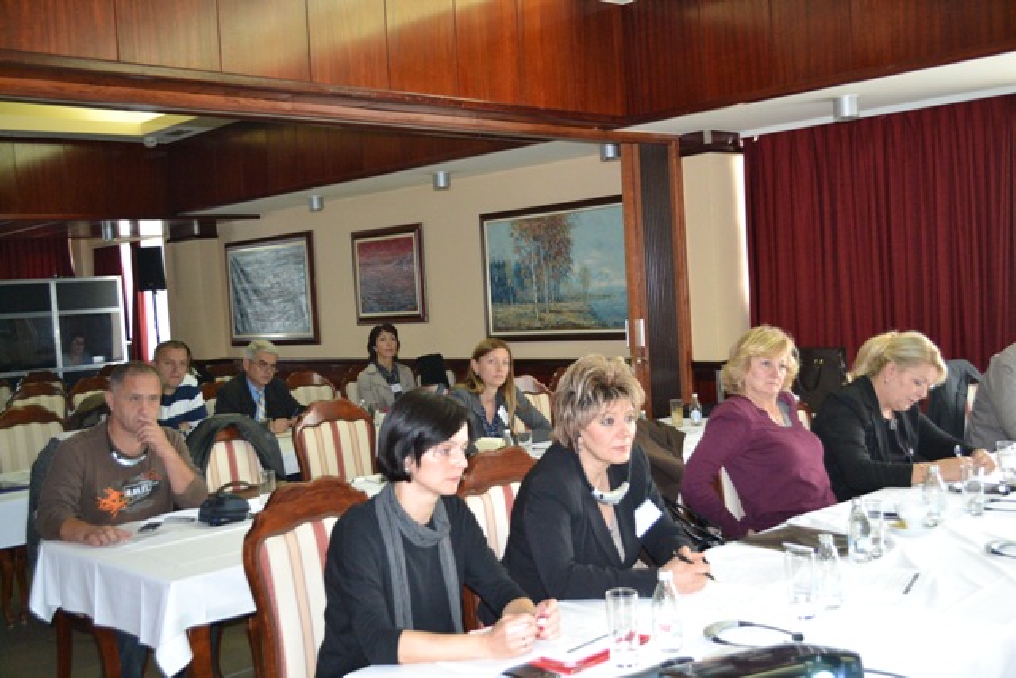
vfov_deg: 36.9
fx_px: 1016
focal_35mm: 36
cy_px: 339
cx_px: 508
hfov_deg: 53.1
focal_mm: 24
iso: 2800
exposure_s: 1/60
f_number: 4
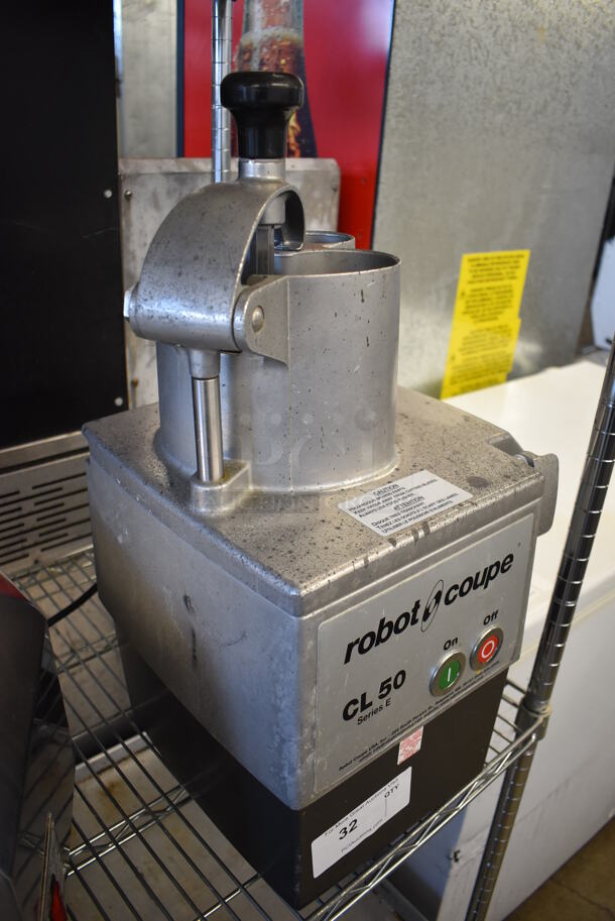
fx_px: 691
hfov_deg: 48.0
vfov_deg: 67.3
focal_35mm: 27
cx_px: 308
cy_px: 460
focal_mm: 18
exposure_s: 1/125
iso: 900
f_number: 3.5
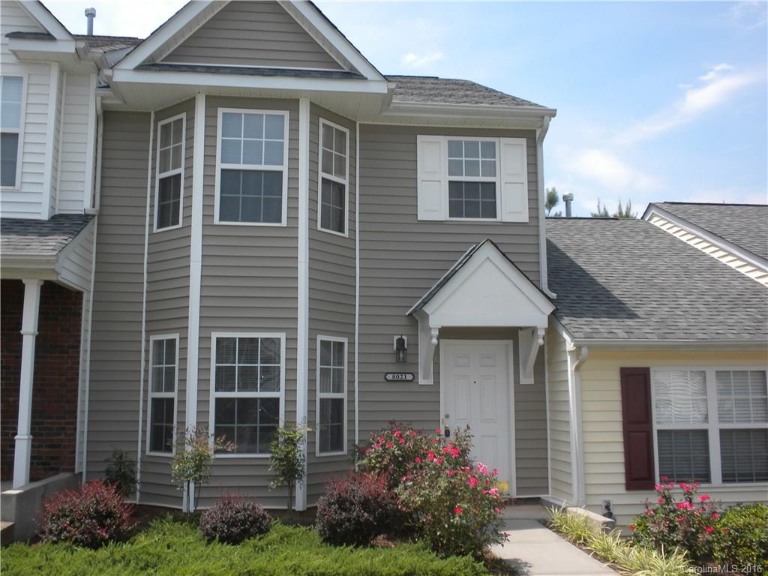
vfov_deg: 38.7
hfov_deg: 50.1
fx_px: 821
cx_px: 384
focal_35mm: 37
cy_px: 288
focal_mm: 6.6
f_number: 10
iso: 64
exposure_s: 1/79.2
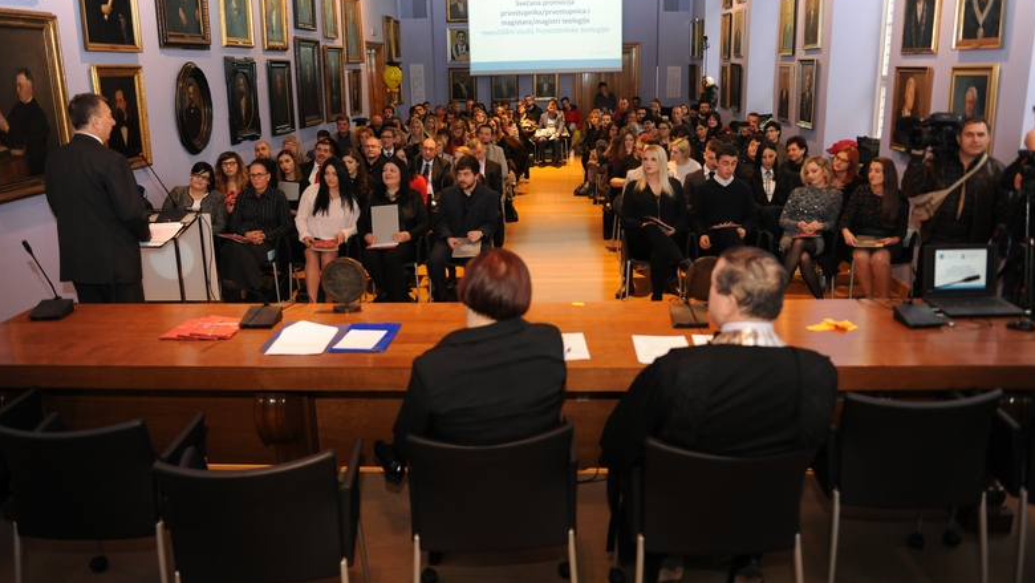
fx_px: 796
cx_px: 519
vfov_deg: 40.2
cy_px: 272
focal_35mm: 29
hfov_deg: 66.1
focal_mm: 27
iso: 640
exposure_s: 1/60
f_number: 2.8
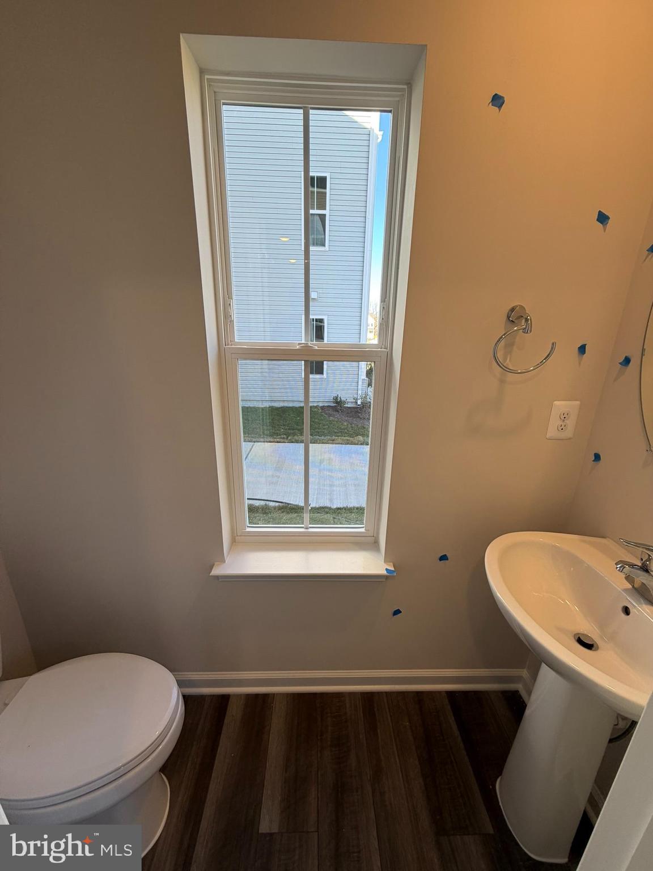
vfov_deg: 102.1
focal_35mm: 14
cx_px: 326
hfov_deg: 85.7
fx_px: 352
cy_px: 436
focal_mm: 2.22
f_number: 2.2
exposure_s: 1/120
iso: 64
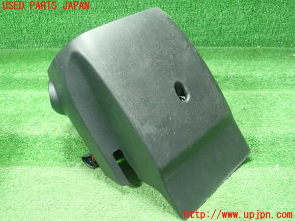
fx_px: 256
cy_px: 110
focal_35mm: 30
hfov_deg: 60.0
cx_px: 148
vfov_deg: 46.8
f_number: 2.3
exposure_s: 1/60
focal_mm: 5.5
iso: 800
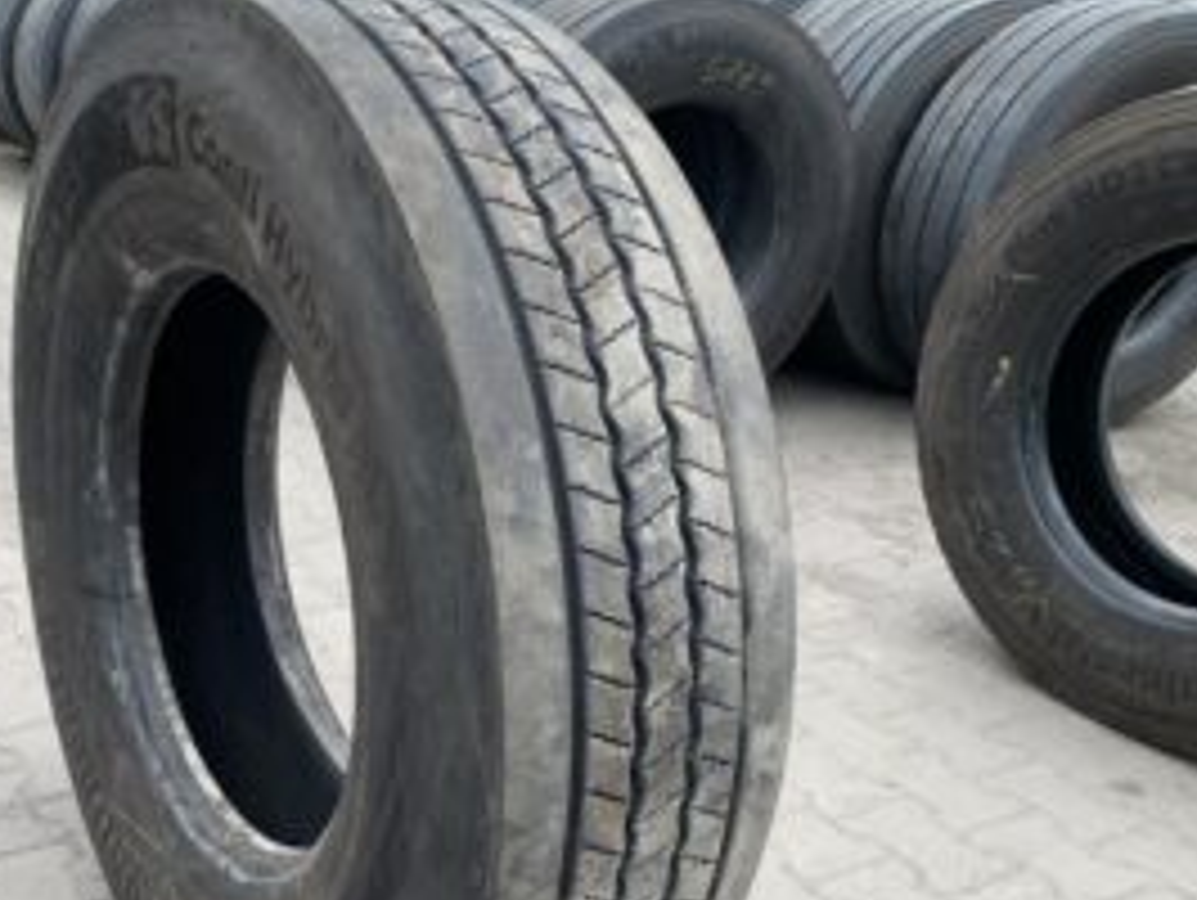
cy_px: 569
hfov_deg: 44.1
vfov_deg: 34.2
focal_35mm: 42
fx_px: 1454
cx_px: 400
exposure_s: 1/303
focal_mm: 4.25
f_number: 1.8
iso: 25
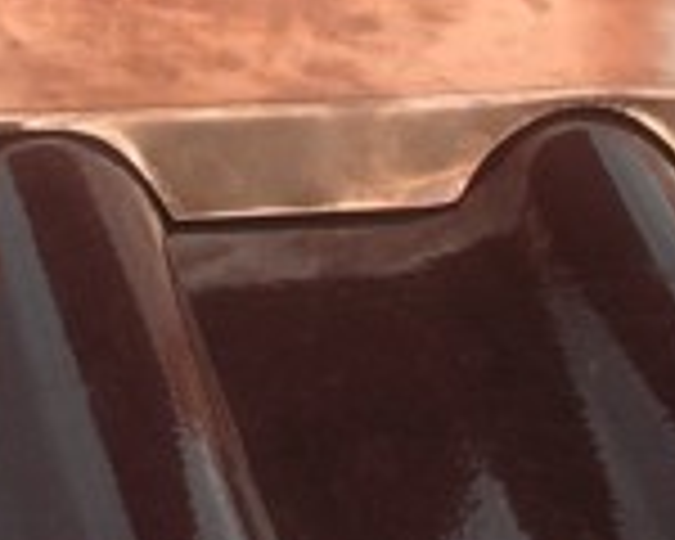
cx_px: -4
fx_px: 3516
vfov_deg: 8.5
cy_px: -326
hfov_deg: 10.9
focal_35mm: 176
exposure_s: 1/61.5
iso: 50
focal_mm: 7.5
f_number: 3.1
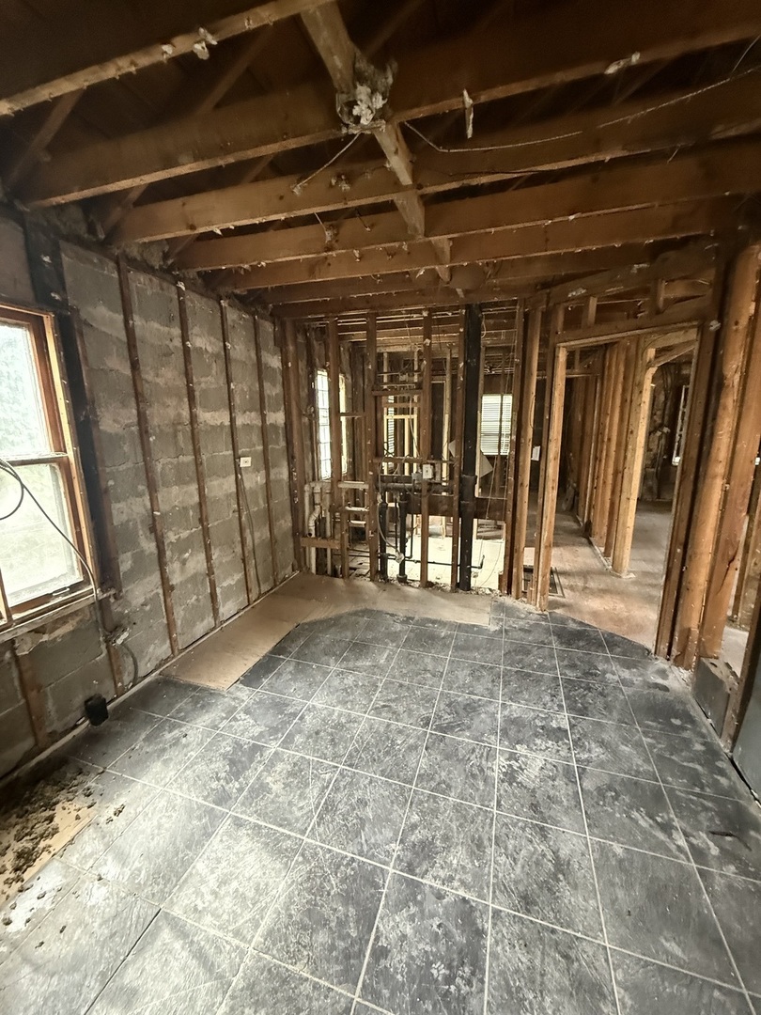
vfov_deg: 102.1
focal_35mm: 14
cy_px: 508
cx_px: 380
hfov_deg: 85.7
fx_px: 410
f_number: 2.2
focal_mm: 2.22
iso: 1000
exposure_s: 1/60
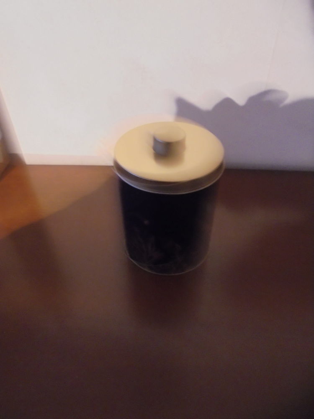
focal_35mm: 26
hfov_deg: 53.1
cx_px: 157
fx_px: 314
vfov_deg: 67.3
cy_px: 210
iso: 400
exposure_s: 1/5
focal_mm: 4.6
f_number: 3.5
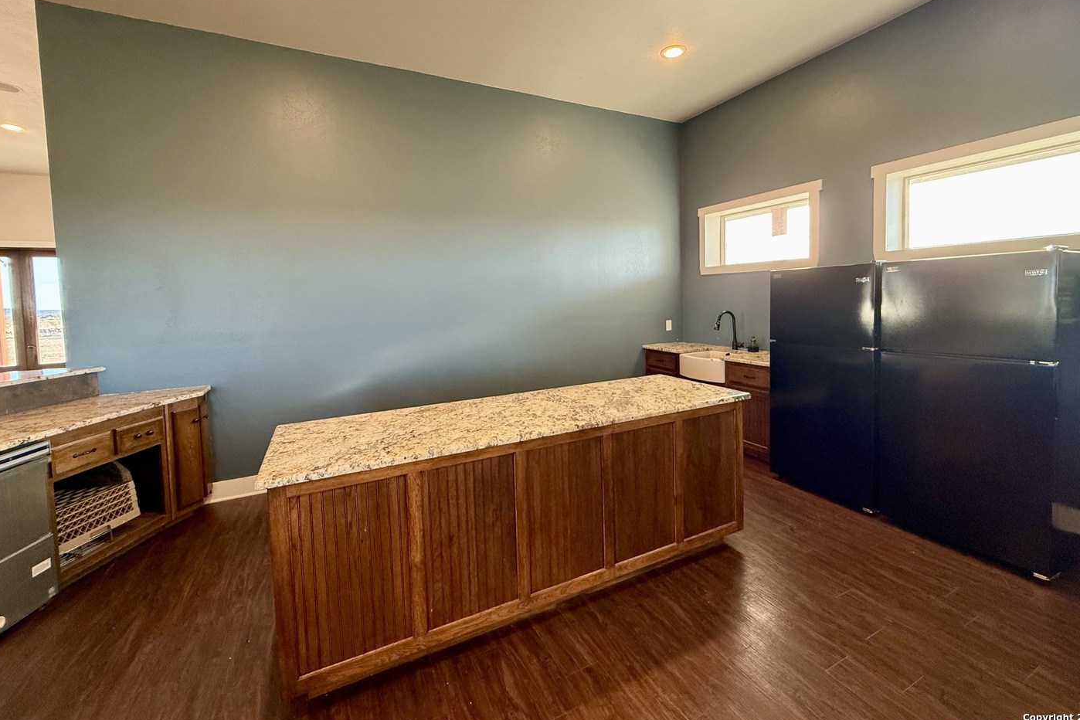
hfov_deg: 100.4
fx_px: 450
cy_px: 319
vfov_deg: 77.0
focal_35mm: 15
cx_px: 548
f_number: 2.2
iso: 320
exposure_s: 1/120
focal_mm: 2.22
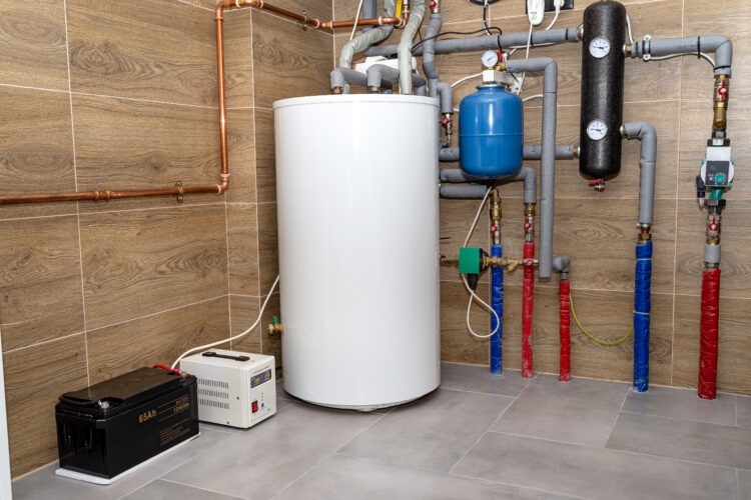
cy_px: 250
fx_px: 730
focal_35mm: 35
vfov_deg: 37.9
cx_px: 376
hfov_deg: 54.4
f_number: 7.1
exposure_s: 1/60
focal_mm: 35
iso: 100
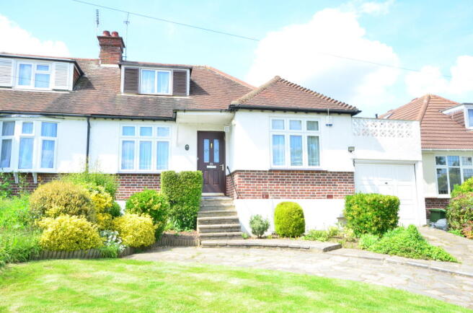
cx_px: 236
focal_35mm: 30
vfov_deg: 43.4
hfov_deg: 62.0
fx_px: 393
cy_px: 156
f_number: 18
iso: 200
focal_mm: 20
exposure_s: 1/20
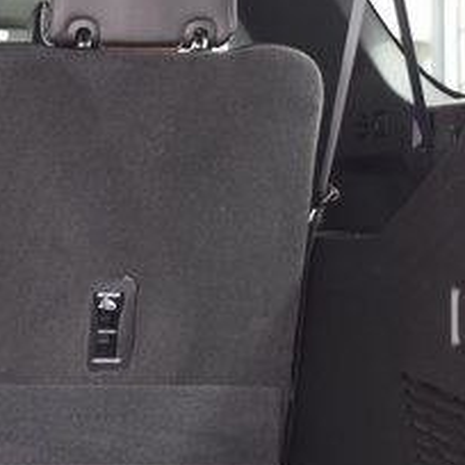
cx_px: -148
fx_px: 1459
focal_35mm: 96
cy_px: 256
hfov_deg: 17.0
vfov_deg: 18.1
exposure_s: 1/6
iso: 1600
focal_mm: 24
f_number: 2.8
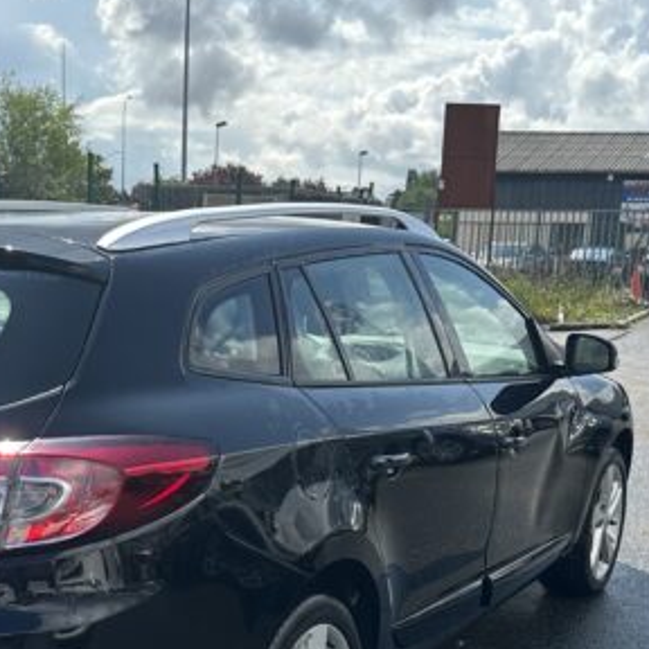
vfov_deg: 28.2
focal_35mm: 59
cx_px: 225
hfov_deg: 28.9
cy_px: 552
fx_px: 1251
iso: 80
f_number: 1.78
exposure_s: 1/2809
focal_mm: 6.86
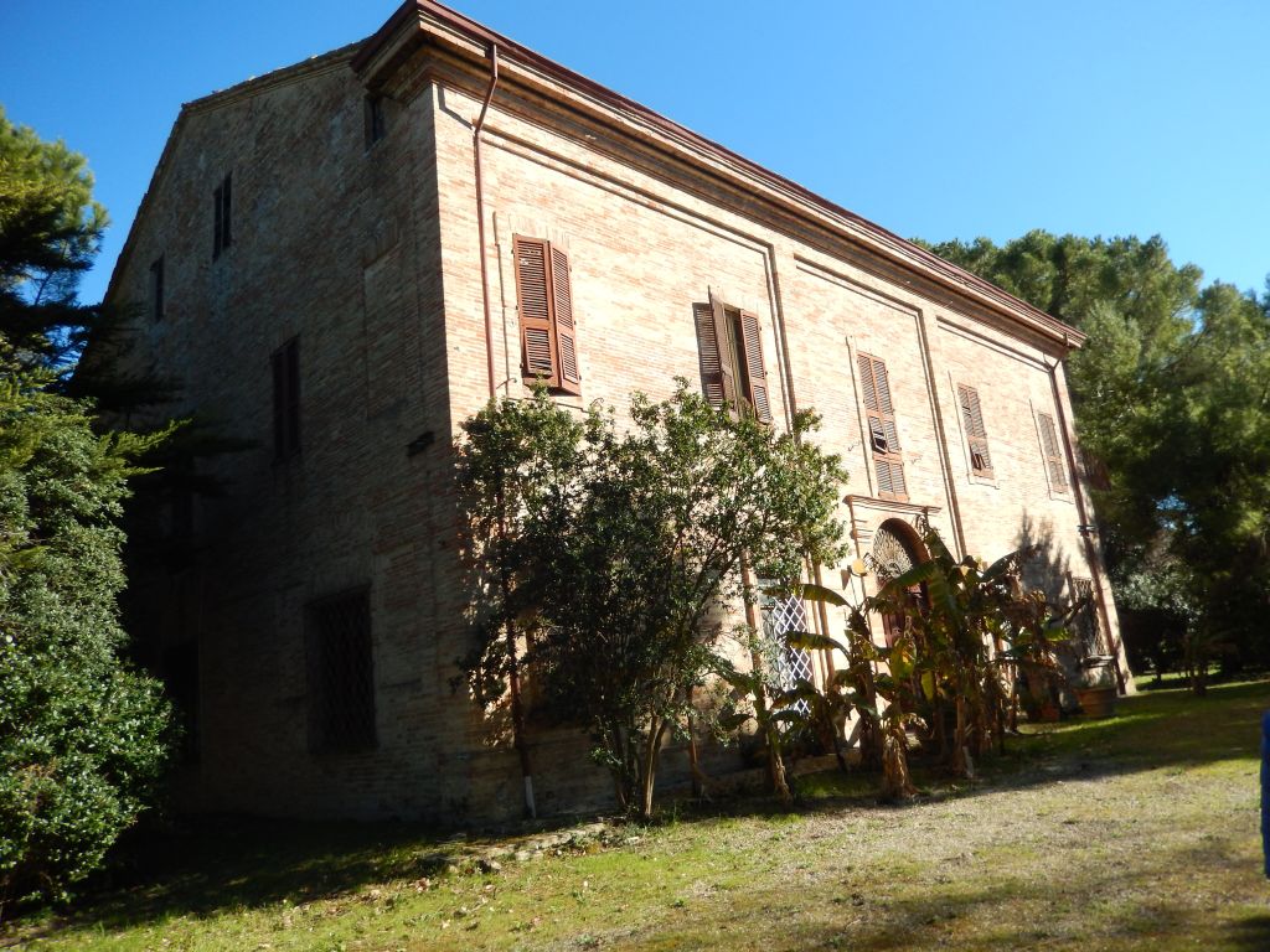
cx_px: 635
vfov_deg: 54.9
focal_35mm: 25
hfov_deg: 69.4
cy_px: 476
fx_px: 917
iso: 125
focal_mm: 4.5
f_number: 3.4
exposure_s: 1/800
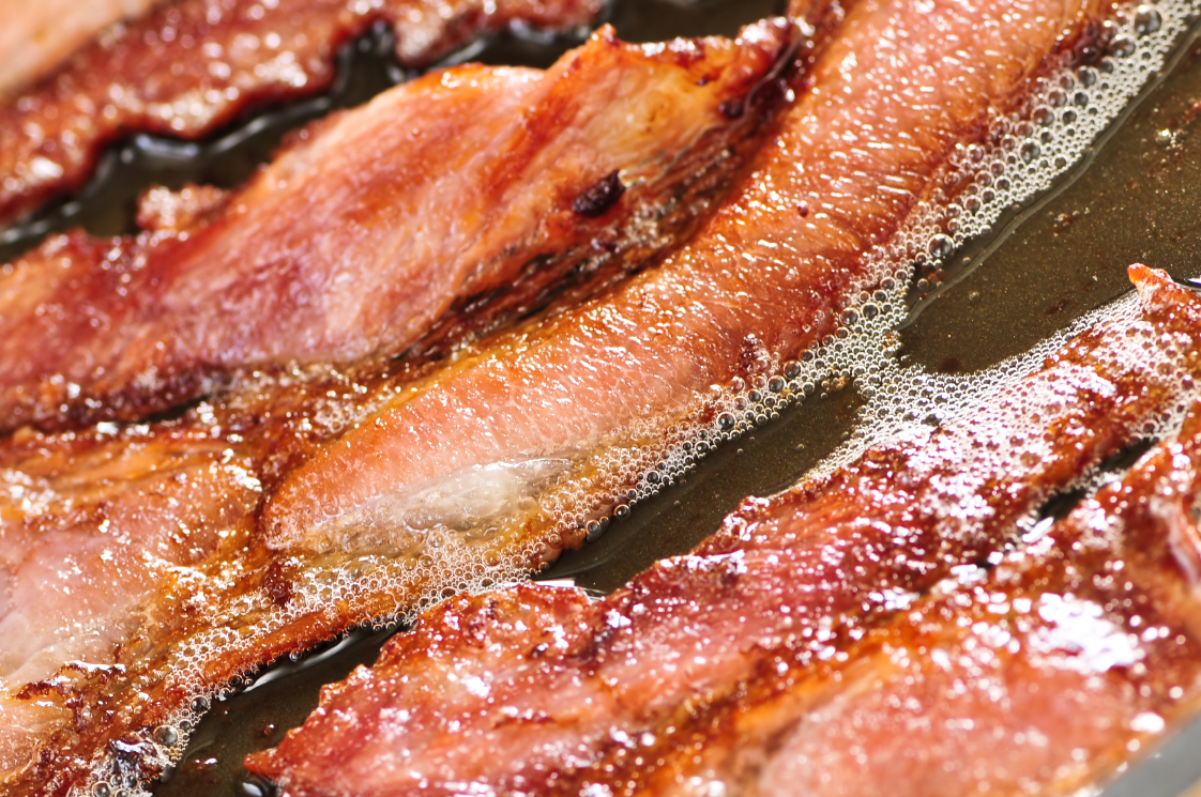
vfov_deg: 5.7
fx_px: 7955
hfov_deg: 8.6
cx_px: 343
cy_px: 530
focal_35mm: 239
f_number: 7.1
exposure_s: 1/30
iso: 200
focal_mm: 105
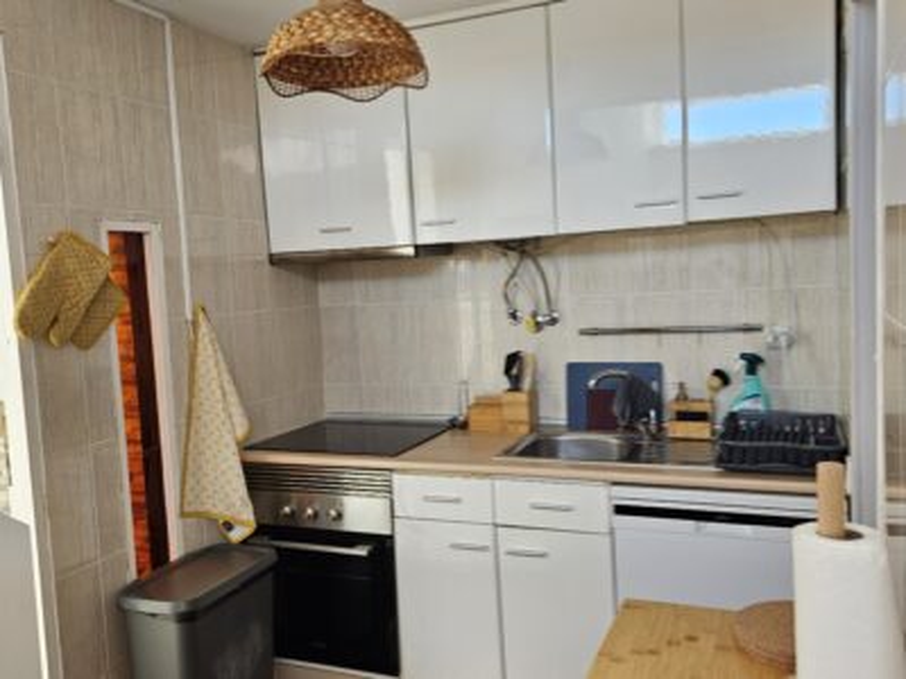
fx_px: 602
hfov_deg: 73.9
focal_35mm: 23
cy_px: 340
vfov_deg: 58.9
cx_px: 453
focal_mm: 5.4
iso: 64
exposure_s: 1/100
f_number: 1.8
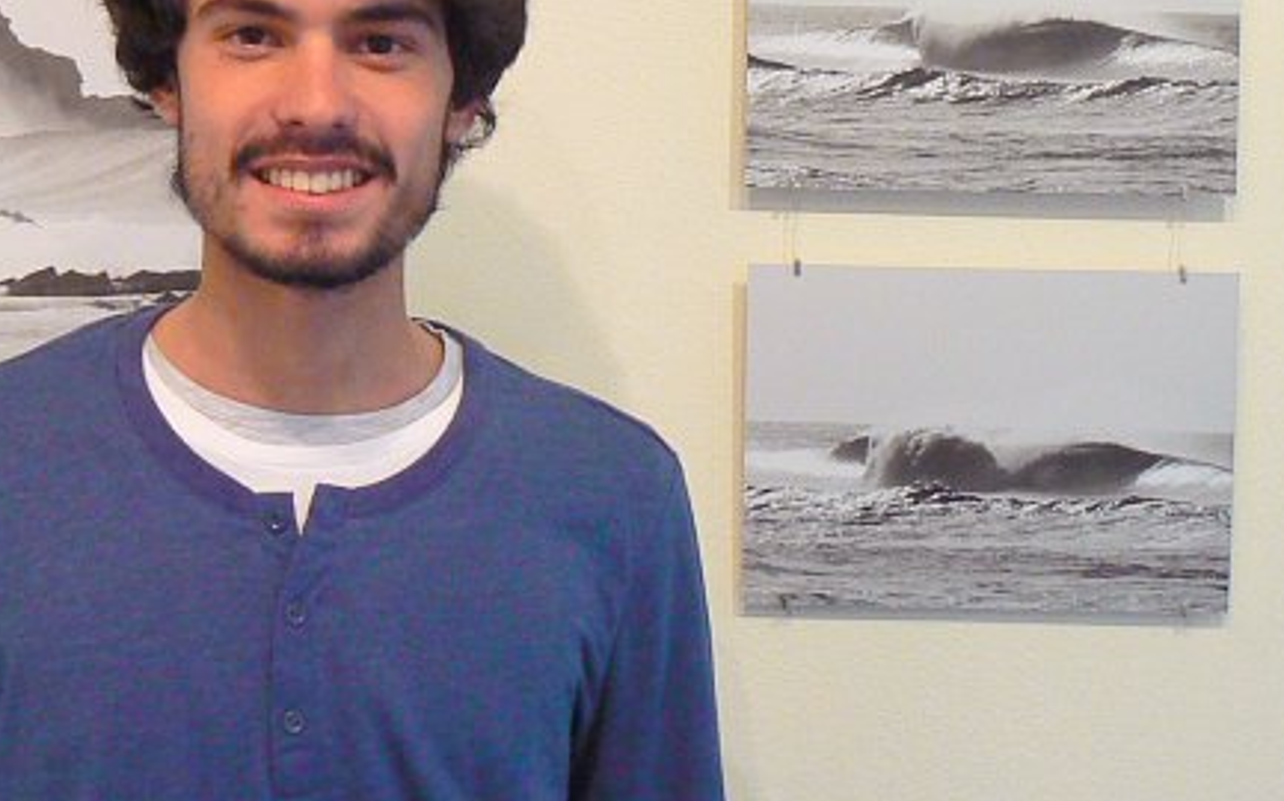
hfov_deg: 35.1
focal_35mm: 58
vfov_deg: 22.1
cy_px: 187
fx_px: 2028
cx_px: 664
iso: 160
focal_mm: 6
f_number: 2.8
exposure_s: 1/30
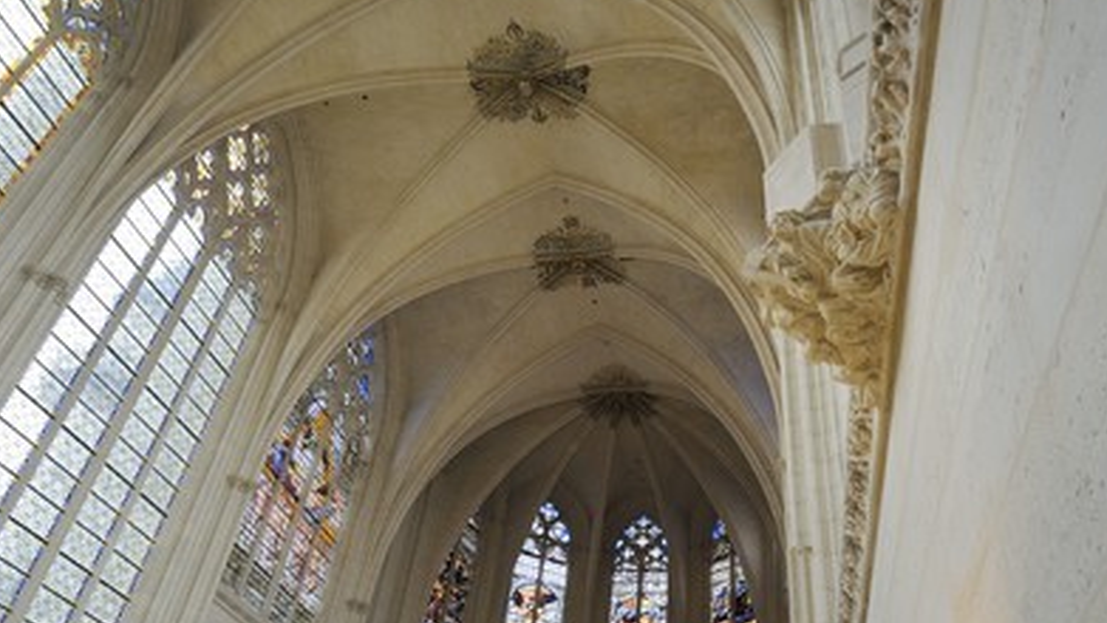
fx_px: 793
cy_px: 354
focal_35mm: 27
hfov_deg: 69.9
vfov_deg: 42.8
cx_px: 561
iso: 800
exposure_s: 1/40
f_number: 10
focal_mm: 24
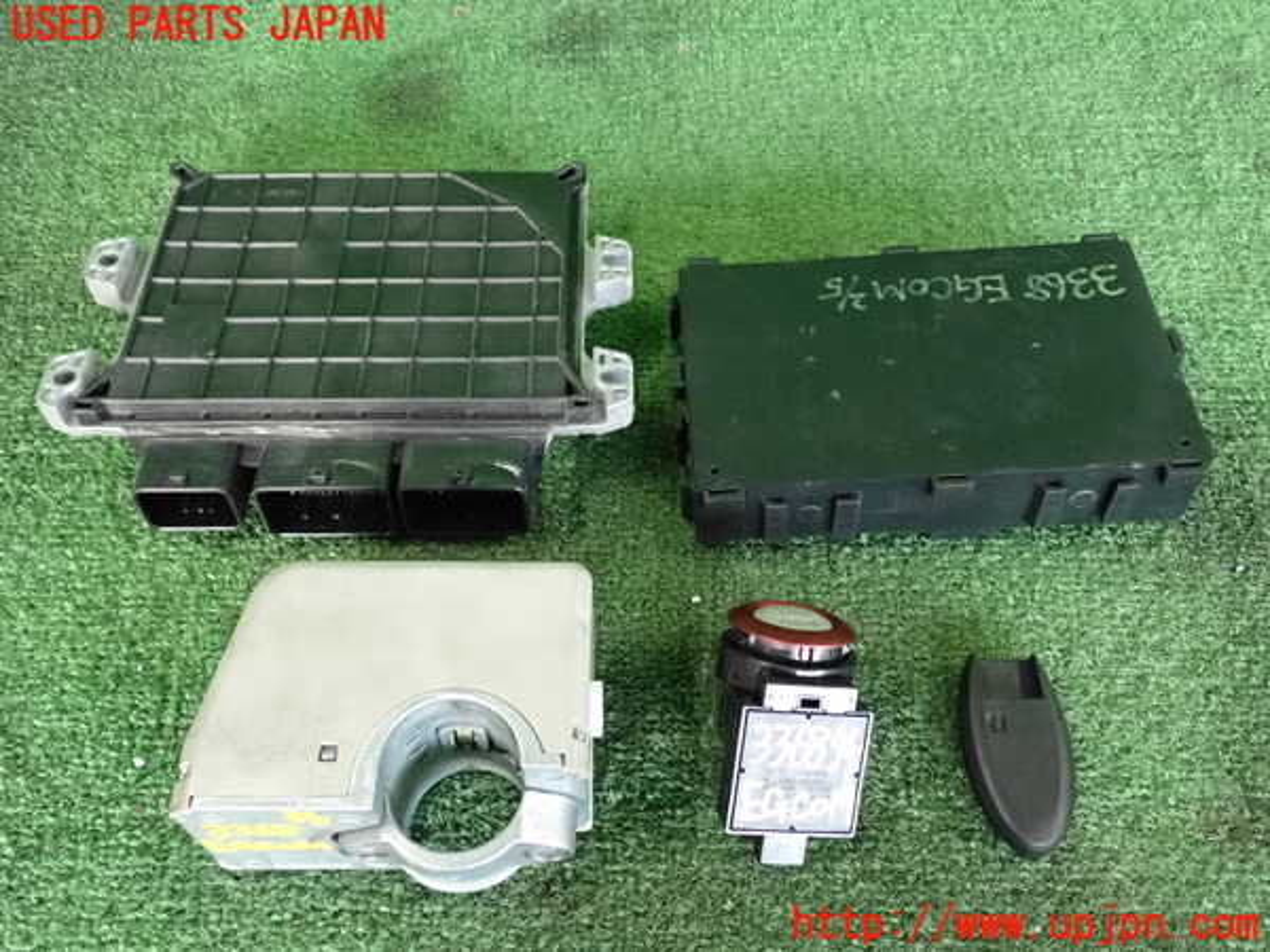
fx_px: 1174
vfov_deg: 44.2
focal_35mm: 32
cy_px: 476
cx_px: 635
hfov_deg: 56.8
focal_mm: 5.79
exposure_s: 1/125
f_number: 2.4
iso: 1600
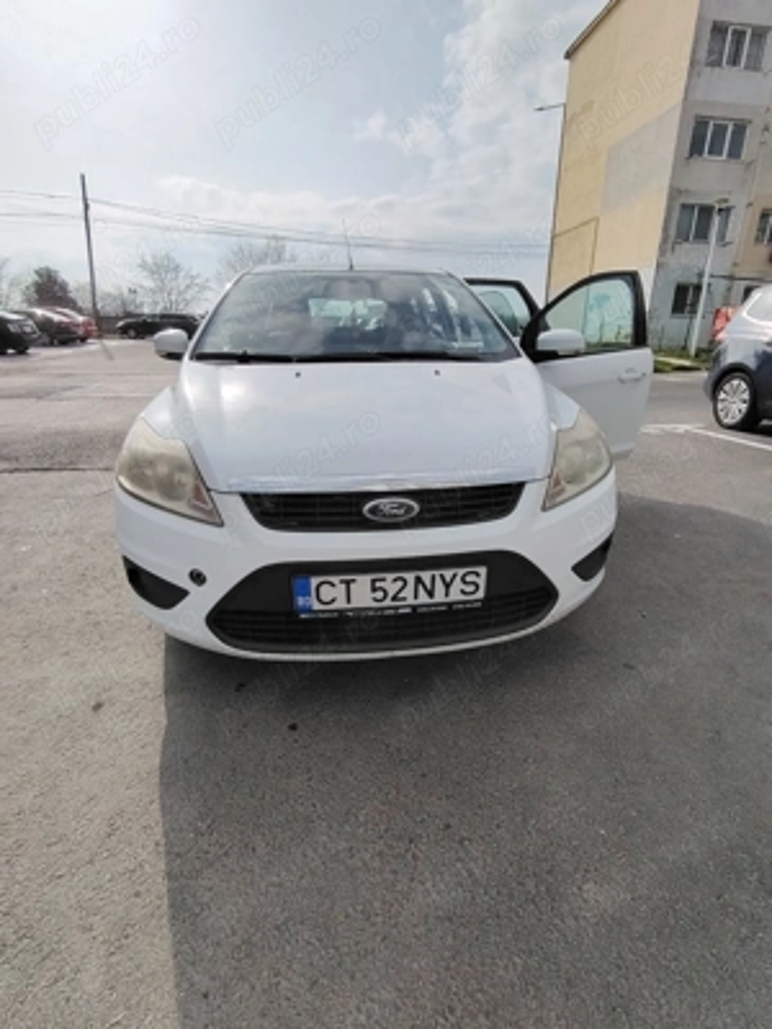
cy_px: 514
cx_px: 386
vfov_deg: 91.0
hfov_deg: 74.7
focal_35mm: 17
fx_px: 506
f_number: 2.2
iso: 100
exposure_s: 1/4501
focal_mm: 1.42
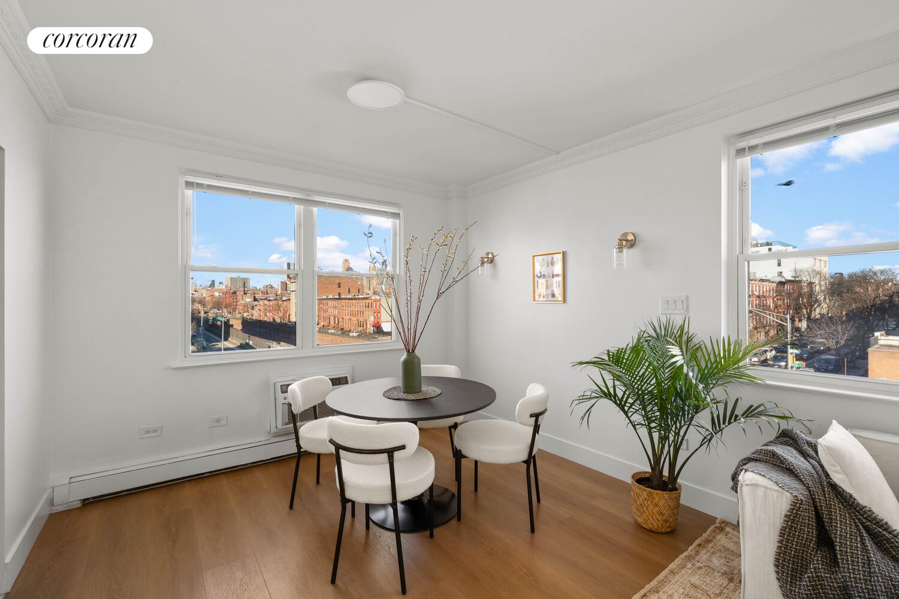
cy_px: 300
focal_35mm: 16
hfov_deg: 96.7
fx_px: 400
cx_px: 450
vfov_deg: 73.7
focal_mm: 16
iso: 250
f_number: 11
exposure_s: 1/6
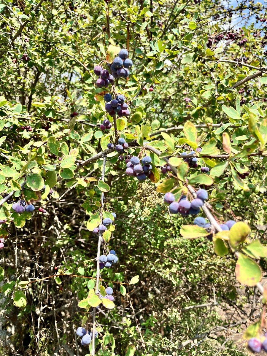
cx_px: 134
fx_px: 267
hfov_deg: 53.1
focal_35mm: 26
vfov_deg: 67.3
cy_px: 178
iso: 50
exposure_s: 1/1404
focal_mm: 5.1
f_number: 1.6
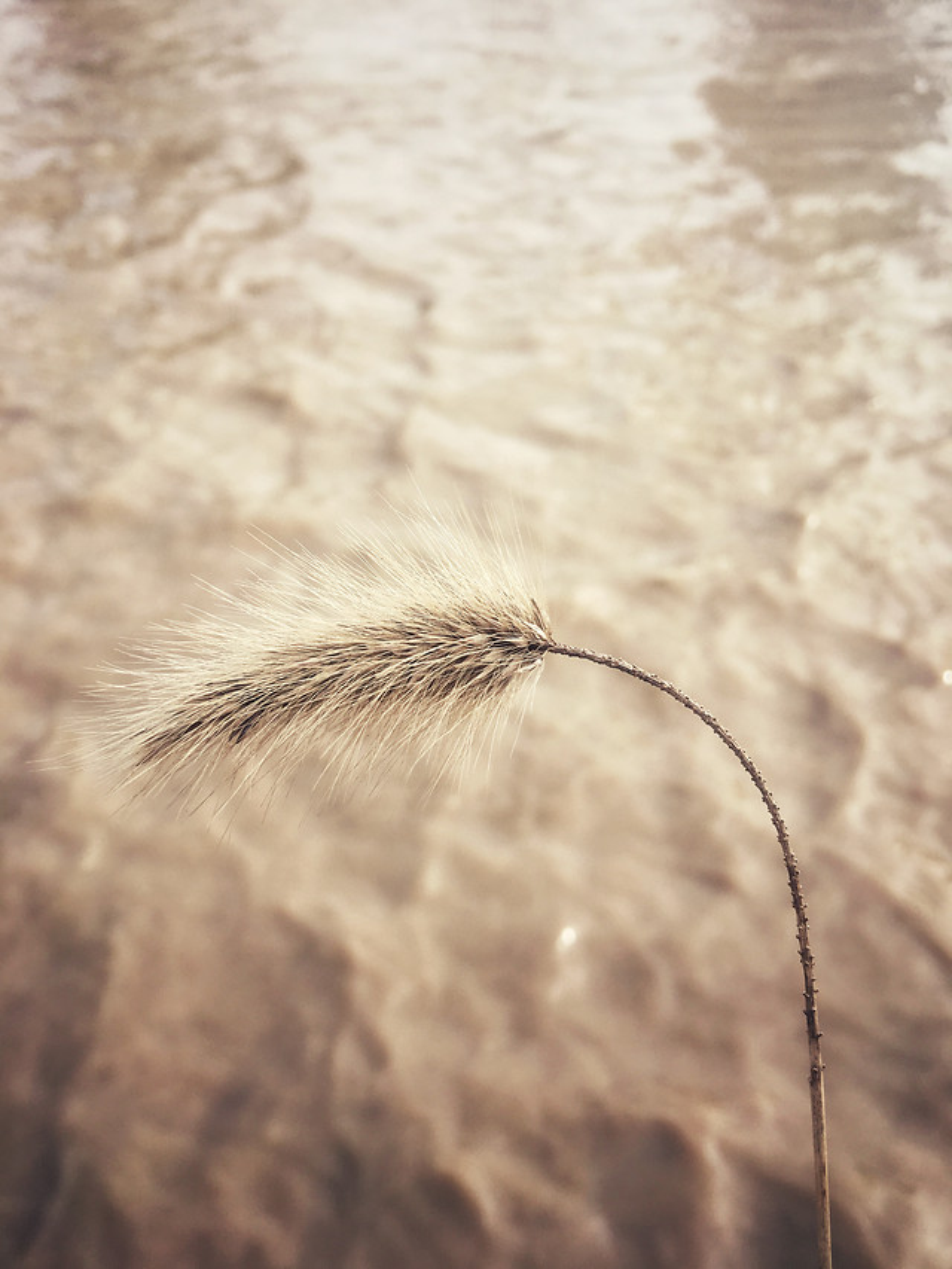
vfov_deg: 61.7
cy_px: 634
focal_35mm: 29
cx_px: 476
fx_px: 1063
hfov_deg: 48.2
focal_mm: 4.15
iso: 25
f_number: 2.2
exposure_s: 1/836
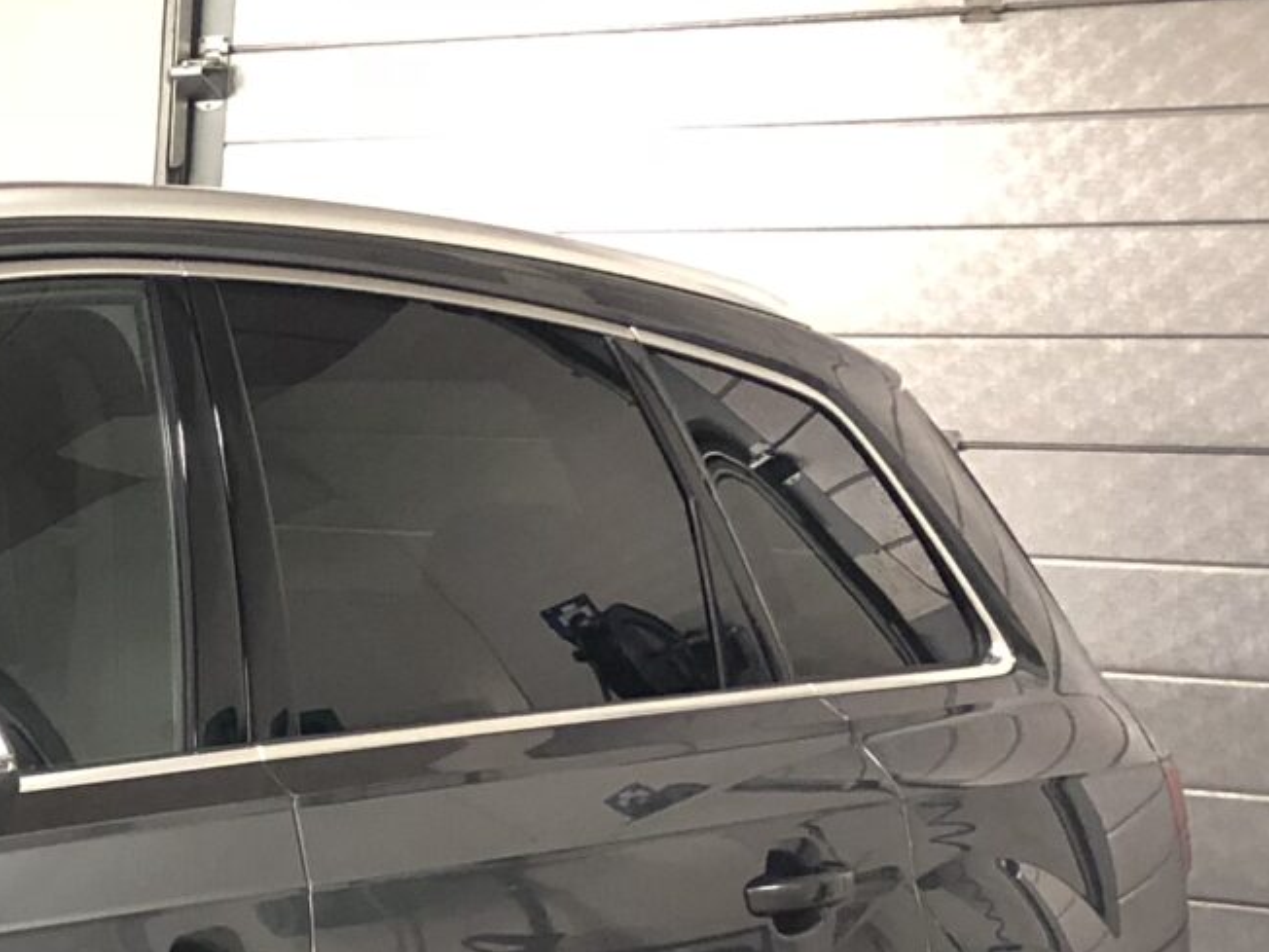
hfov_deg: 15.6
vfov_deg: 13.2
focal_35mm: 110
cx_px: -956
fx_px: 4033
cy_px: 1047
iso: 100
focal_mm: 3.99
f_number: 1.8
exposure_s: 1/14
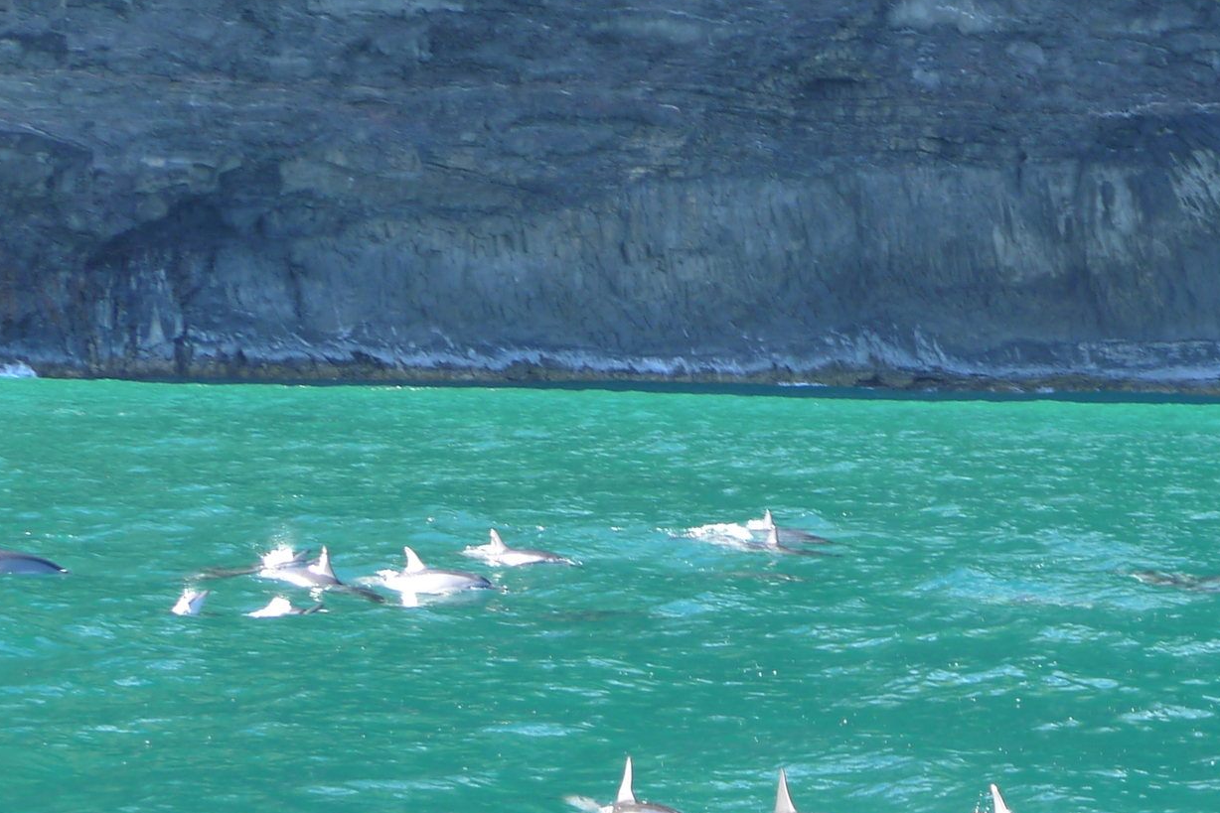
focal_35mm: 127
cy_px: 663
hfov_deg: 16.0
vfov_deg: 10.8
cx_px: 1028
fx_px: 4304
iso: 80
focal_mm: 12.8
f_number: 2.8
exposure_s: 1/160
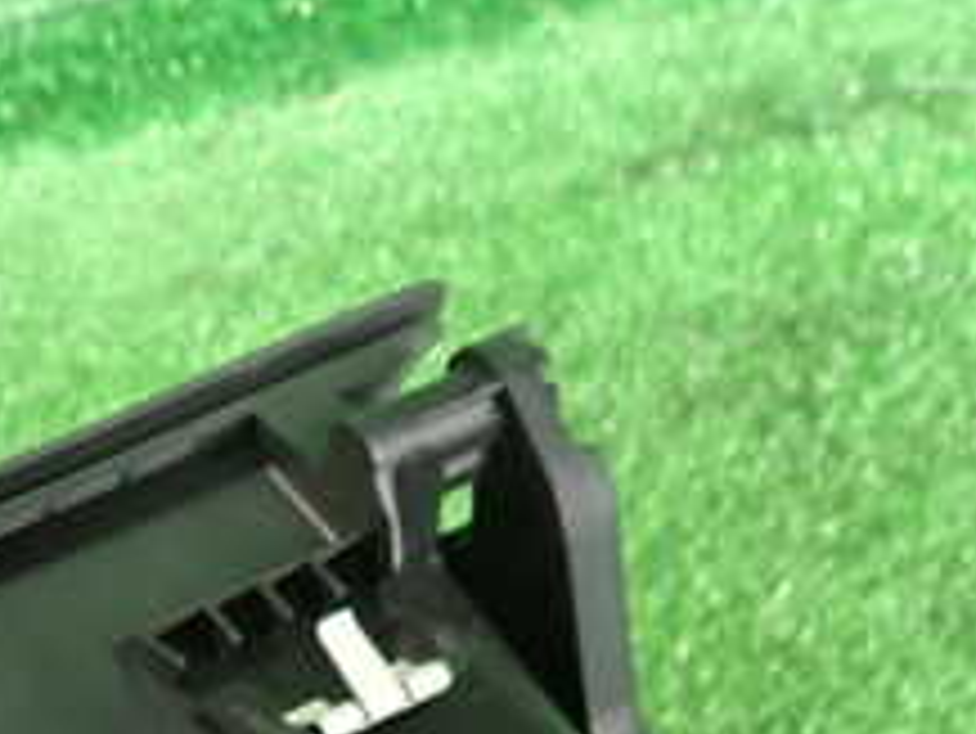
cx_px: 22
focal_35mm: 69
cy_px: 964
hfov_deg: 26.8
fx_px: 1947
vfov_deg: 19.6
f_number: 2
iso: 320
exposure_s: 1/30
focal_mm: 4.5
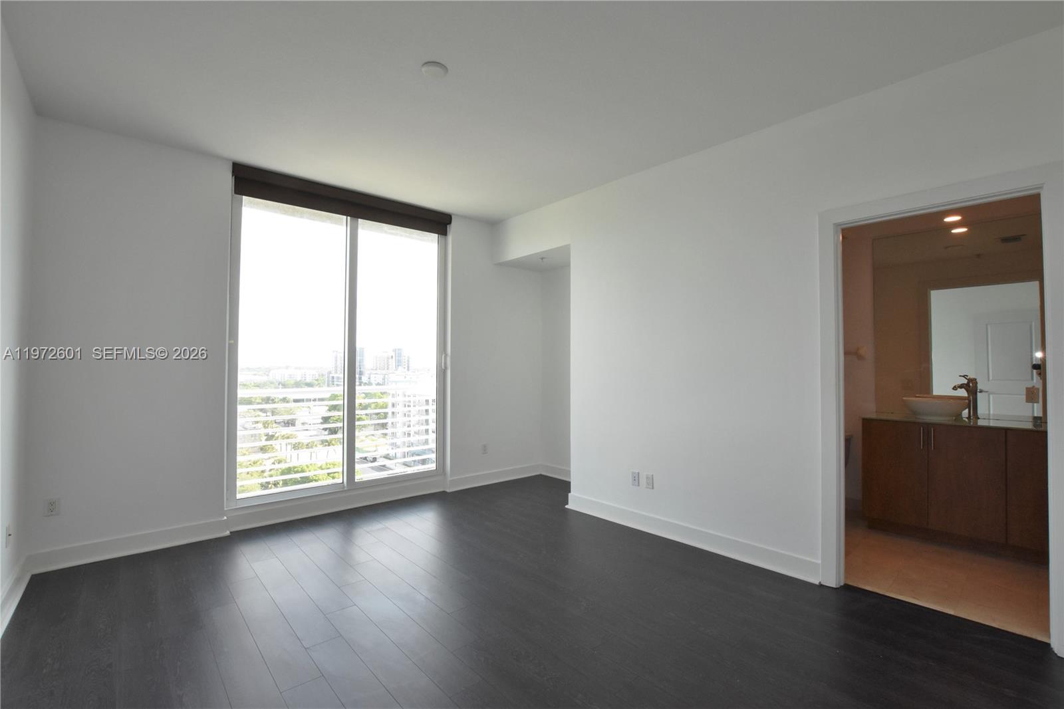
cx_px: 532
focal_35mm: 15
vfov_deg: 77.3
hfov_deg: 100.4
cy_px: 354
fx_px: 443
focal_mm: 10
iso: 1600
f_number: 10
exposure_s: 1/200
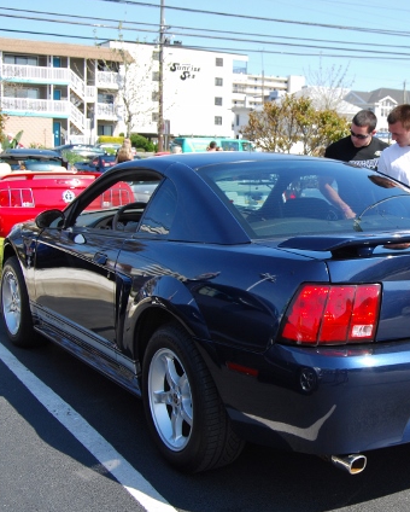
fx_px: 772
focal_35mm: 51
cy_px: 256
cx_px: 348
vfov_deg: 36.6
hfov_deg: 28.8
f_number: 8
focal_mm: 24
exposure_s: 1/250
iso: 200
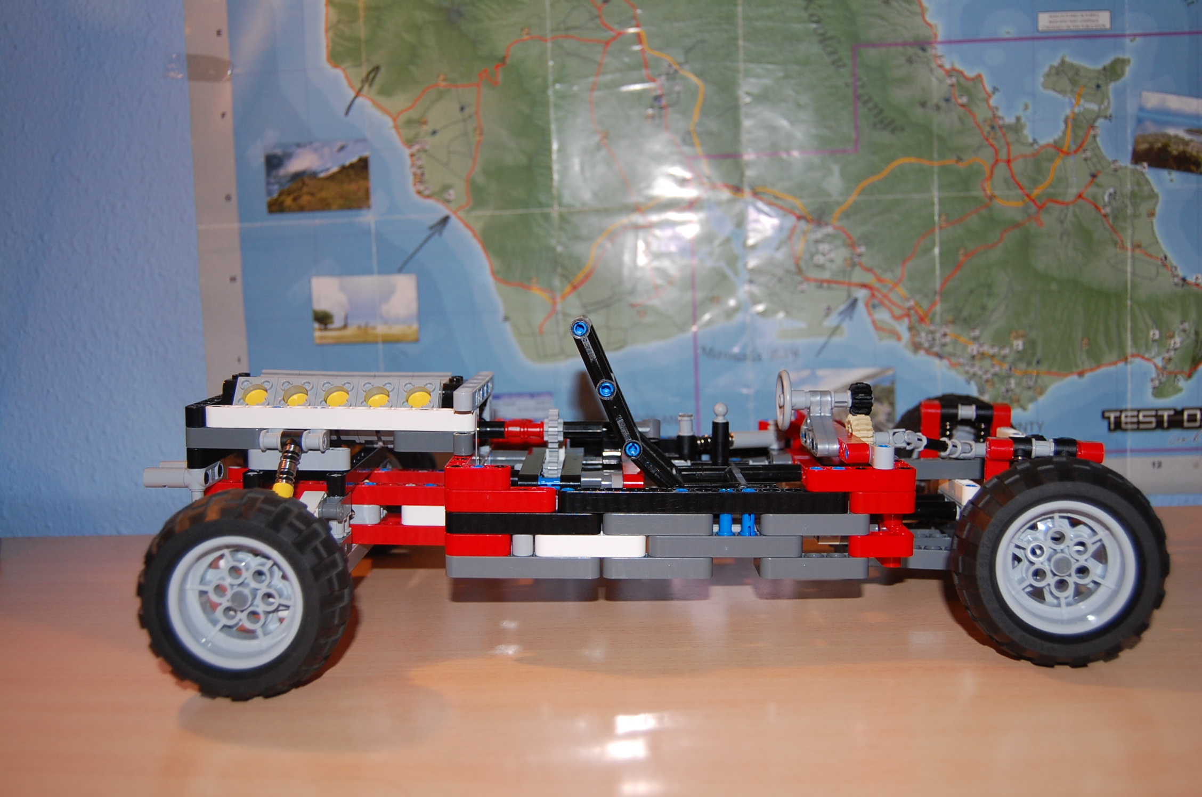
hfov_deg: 55.2
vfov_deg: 38.2
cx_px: 601
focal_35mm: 34
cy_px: 398
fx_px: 1150
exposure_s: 1/60
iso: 400
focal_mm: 23
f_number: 3.8
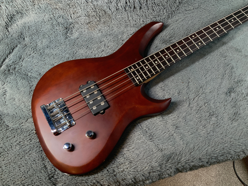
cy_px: 93
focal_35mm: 29
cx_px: 124
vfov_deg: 48.2
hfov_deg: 61.7
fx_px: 208
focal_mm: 3
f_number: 1.8
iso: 80
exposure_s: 1/60
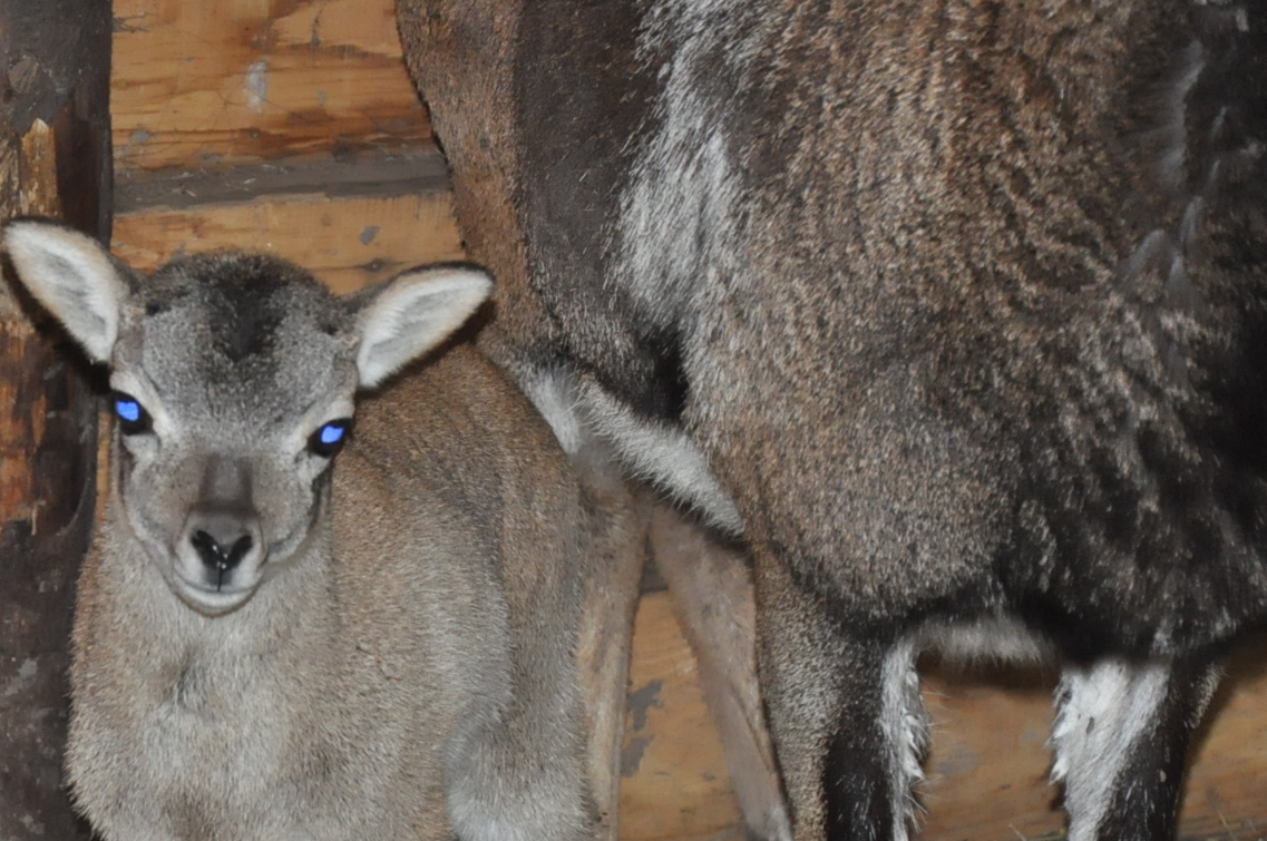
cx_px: 98
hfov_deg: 6.9
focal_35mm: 297
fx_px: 10437
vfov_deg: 4.6
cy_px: 761
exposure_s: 1/60
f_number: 5.6
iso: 1600
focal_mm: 105
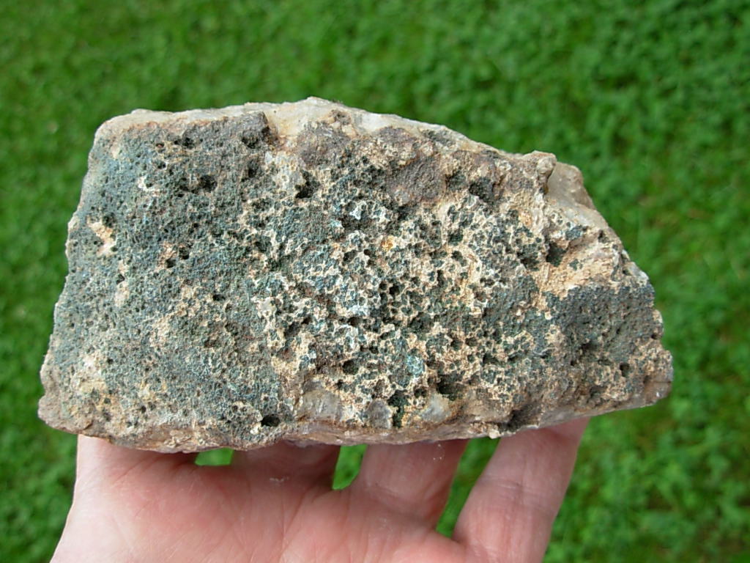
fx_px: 823
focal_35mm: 38
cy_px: 282
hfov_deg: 49.0
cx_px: 375
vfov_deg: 37.7
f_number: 2.9
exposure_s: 1/287
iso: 50
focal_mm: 6.3
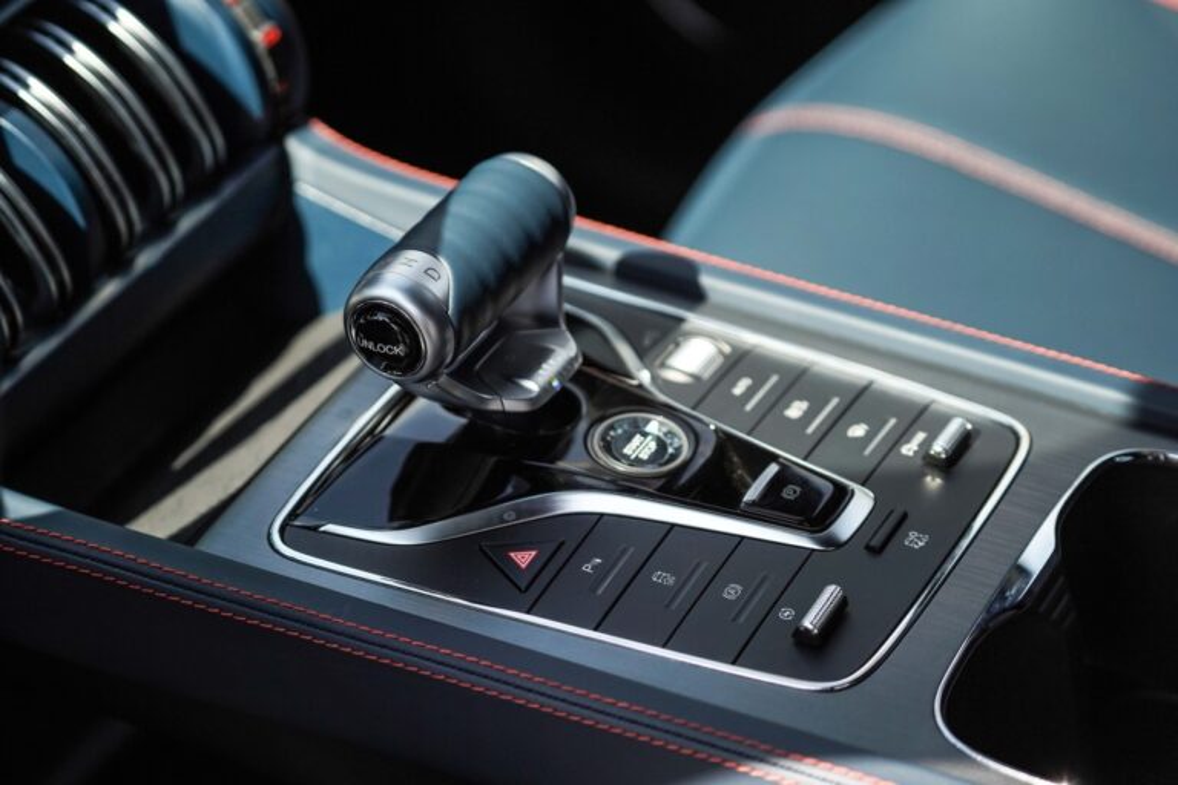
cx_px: 589
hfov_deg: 20.2
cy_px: 392
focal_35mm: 101
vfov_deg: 13.6
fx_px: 3305
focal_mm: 101
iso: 400
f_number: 4
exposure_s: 1/1600
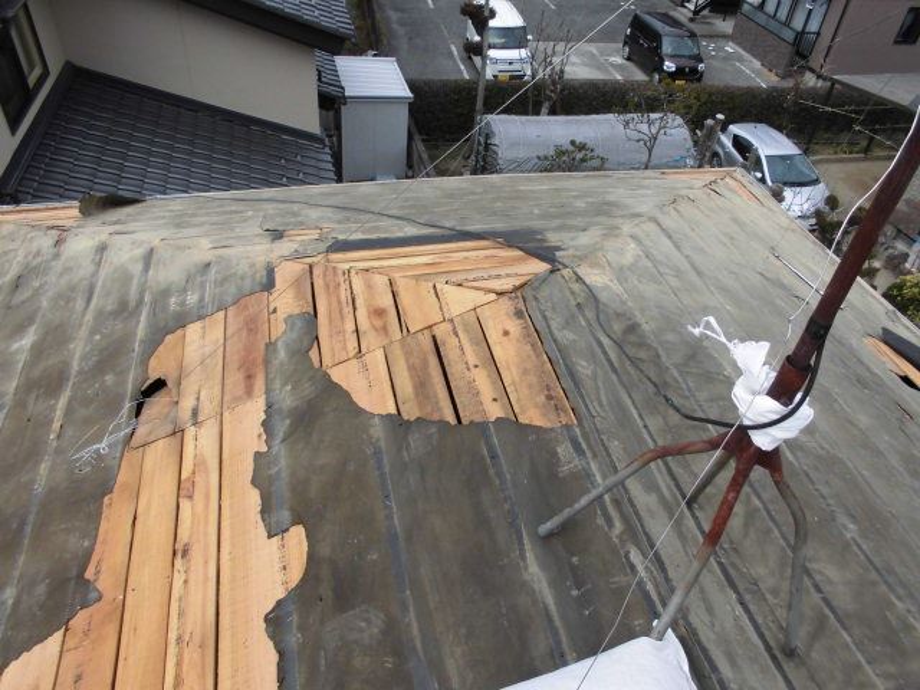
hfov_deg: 67.3
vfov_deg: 53.1
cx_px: 460
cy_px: 345
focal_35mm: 26
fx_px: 691
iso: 100
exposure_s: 1/125
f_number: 3.5
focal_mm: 4.6
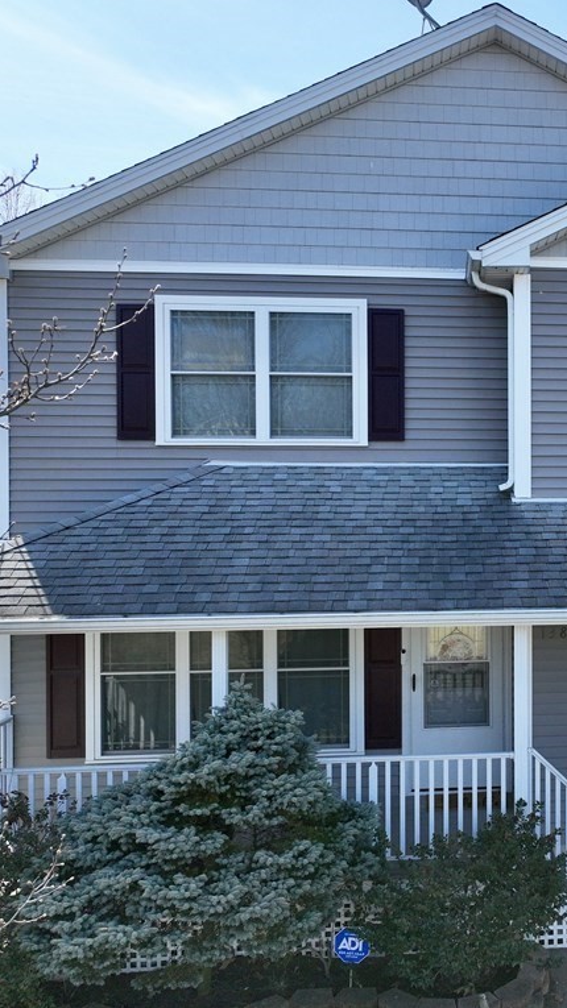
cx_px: 546
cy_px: 504
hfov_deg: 31.5
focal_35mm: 35
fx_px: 936
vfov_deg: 56.6
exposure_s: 1/640
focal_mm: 12.29
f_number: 2.8
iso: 350
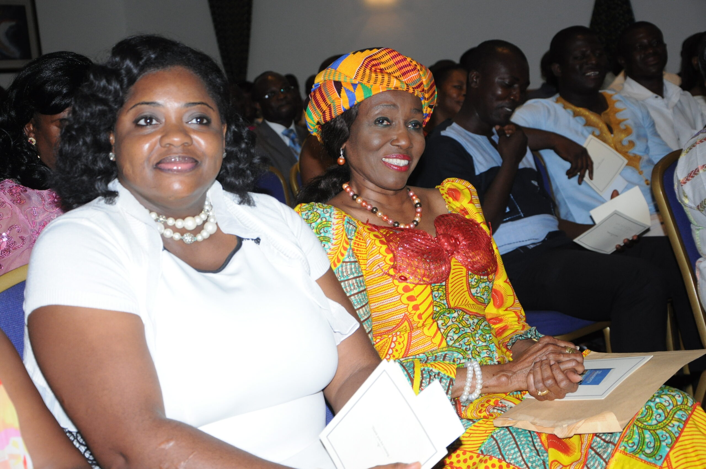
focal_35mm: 68
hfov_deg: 29.9
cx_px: 353
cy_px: 234
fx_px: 1322
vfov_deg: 20.1
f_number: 5.6
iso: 800
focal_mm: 45
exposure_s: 1/125
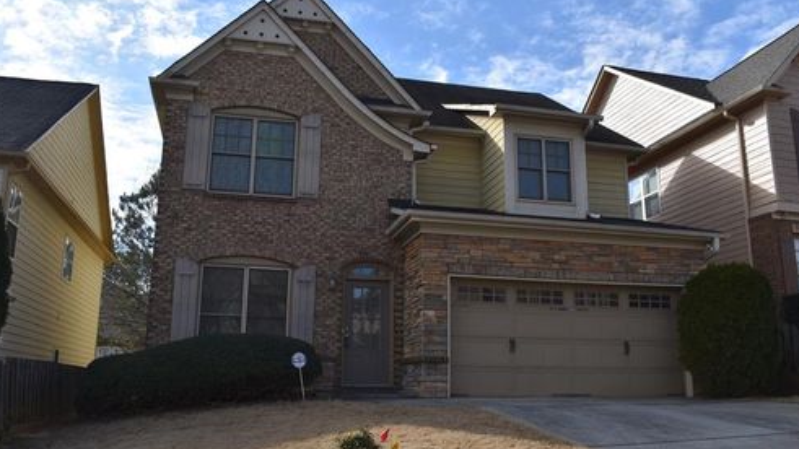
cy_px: 230
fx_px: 678
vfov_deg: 36.7
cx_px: 397
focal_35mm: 32
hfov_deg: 61.0
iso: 100
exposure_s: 1/200
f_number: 9
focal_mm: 20
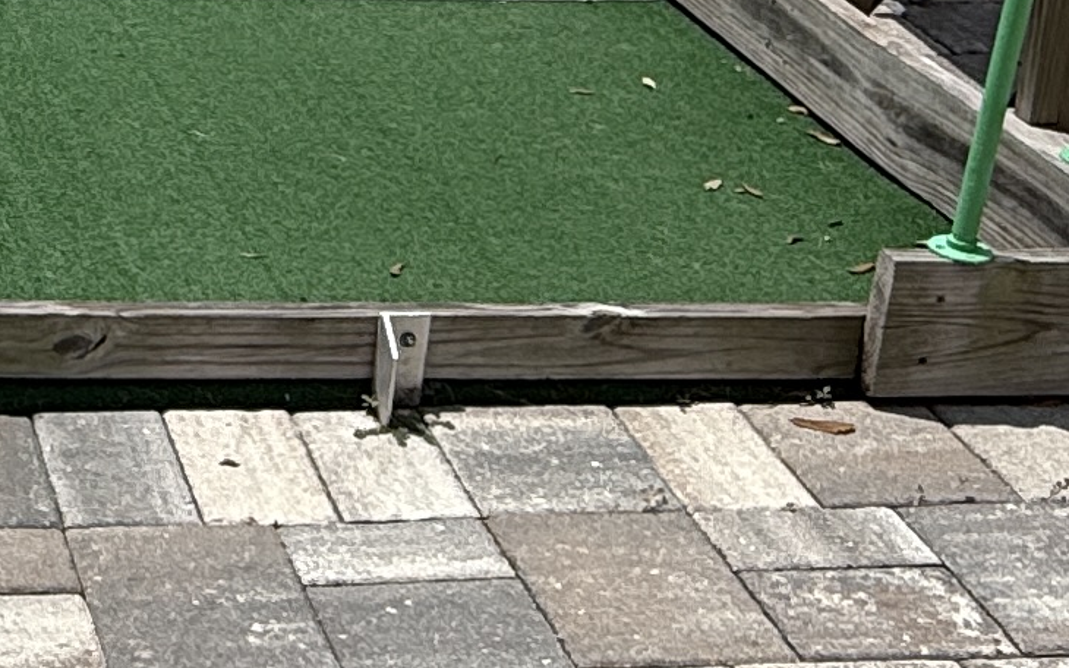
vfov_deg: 15.7
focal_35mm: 82
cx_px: -243
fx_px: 2389
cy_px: 28
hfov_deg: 23.0
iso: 50
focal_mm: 2.22
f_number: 2.2
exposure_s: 1/3891
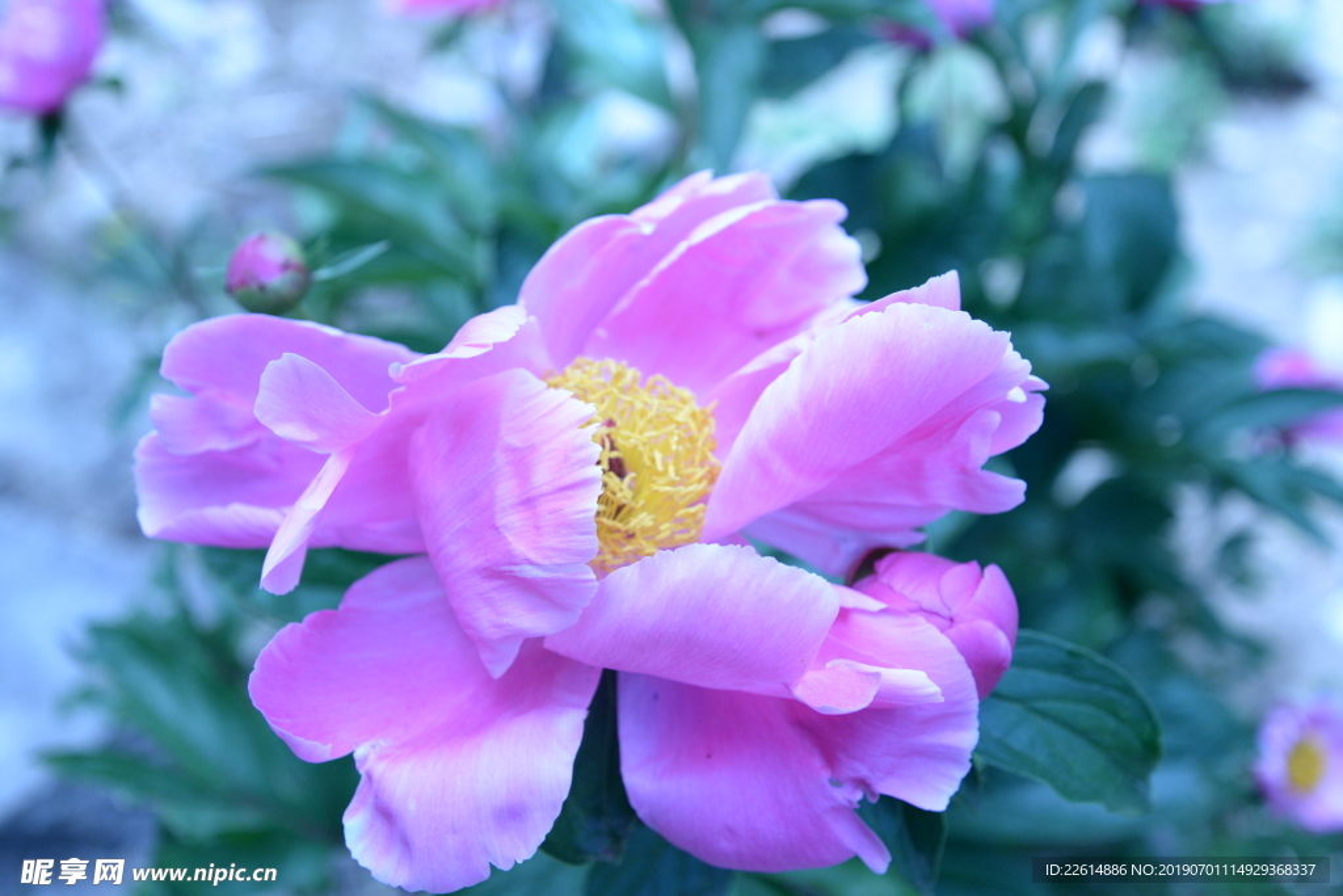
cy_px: 448
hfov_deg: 41.1
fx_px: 1791
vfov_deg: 28.1
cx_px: 672
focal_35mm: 48
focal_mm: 48
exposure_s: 1/3200
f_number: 4.2
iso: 2000
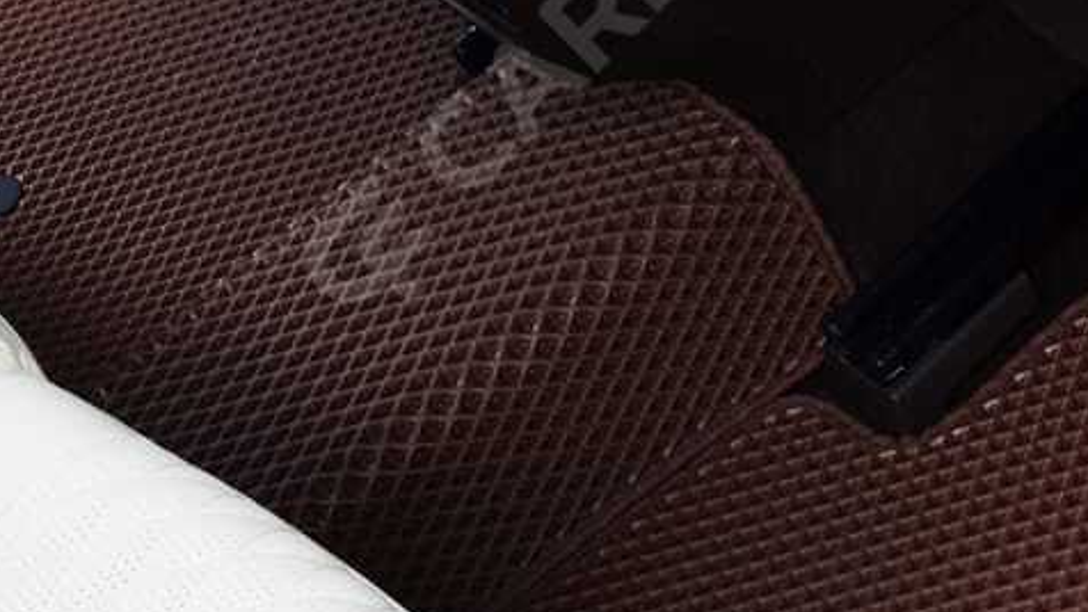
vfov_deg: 14.4
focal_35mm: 83
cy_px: 570
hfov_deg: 25.4
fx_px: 2395
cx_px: 777
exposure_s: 1/25
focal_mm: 18
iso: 400
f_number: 9
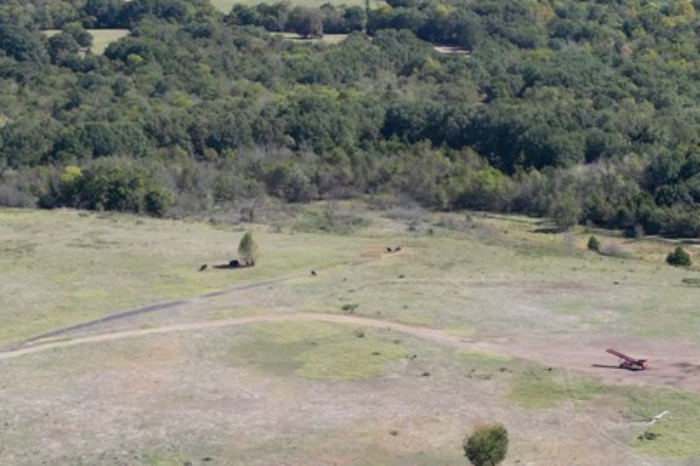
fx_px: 1905
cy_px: 509
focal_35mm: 98
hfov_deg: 19.3
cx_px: 889
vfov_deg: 13.7
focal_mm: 6.72
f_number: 1.7
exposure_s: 1/2000
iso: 200
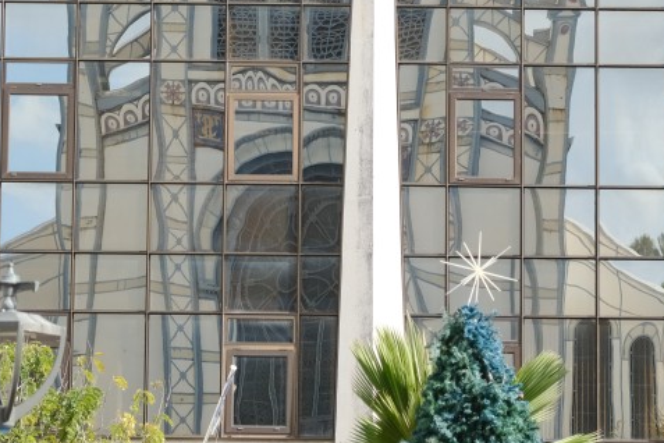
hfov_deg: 10.4
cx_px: 309
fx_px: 3652
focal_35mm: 198
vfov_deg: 6.9
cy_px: 88
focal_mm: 70
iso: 1600
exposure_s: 1/4000
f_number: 4
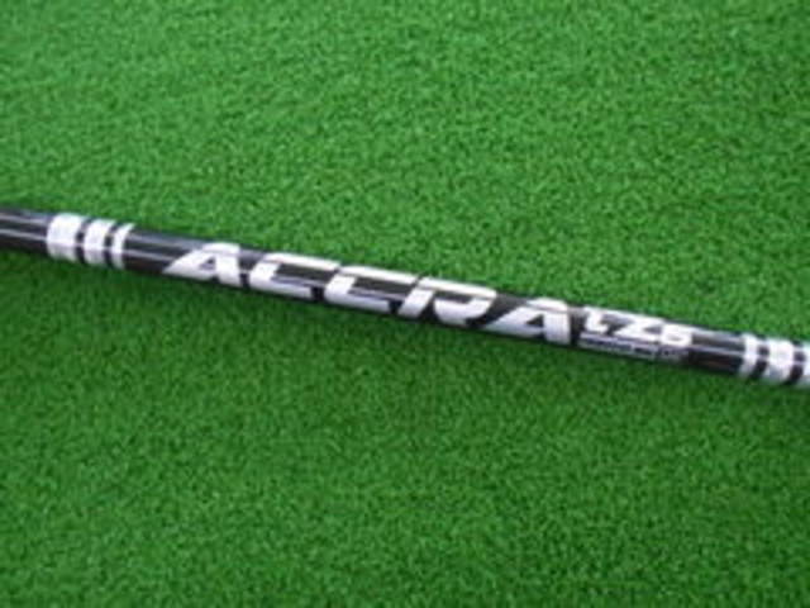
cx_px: 405
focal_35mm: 26
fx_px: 608
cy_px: 304
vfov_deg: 53.1
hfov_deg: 67.3
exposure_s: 1/125
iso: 800
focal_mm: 4.6
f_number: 3.2
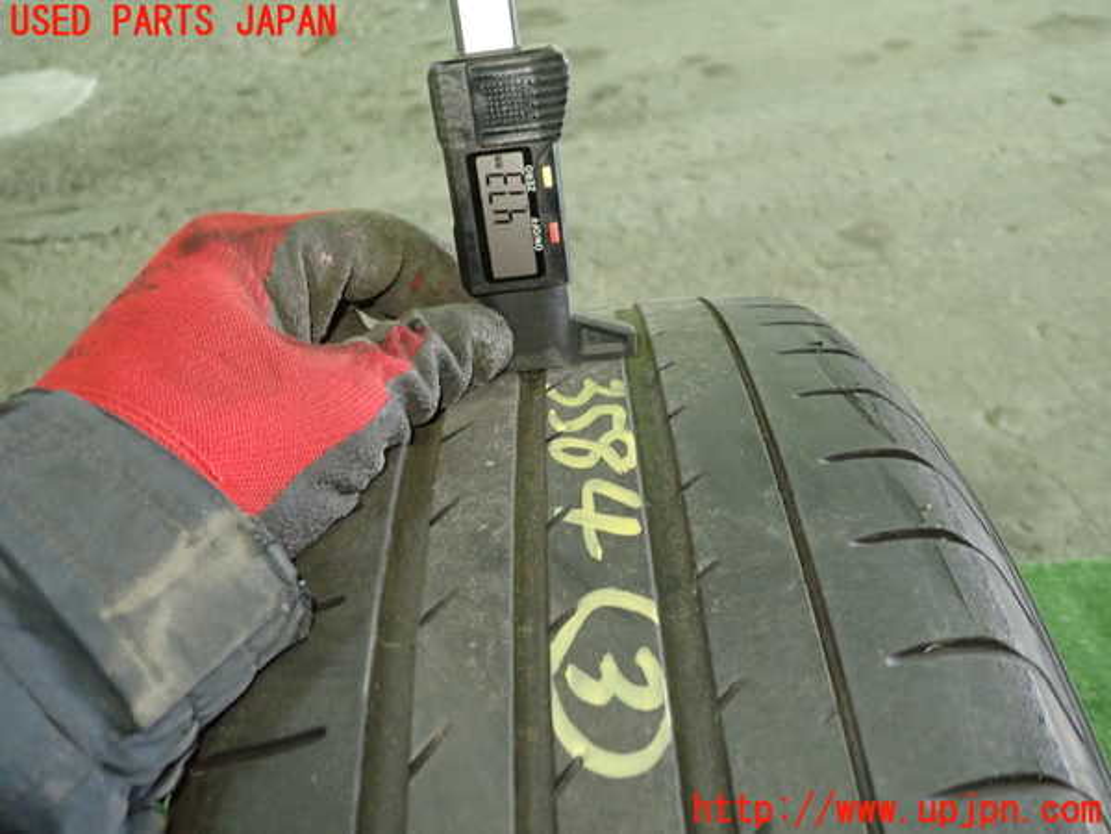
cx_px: 556
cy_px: 417
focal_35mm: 30
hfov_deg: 60.0
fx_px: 963
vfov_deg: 46.8
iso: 640
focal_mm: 5.4
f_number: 2.3
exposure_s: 1/30
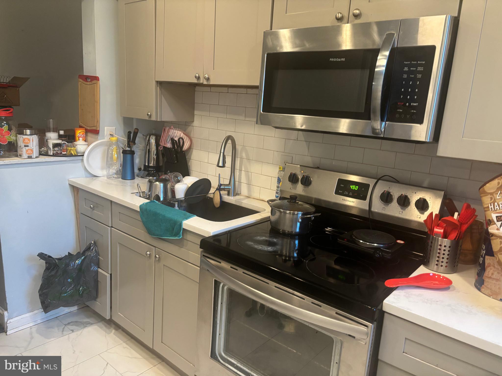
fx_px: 377
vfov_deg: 53.1
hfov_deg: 67.3
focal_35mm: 26
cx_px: 251
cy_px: 188
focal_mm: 5.96
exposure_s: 1/60
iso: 320
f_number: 1.6
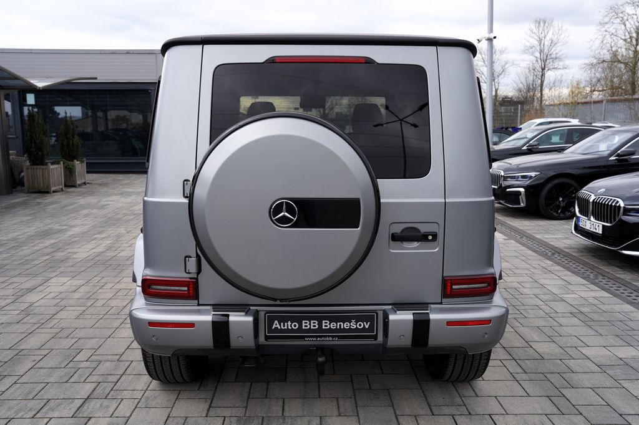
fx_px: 550
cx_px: 320
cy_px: 212
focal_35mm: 31
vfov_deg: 42.3
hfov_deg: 60.3
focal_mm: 31
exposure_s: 1/160
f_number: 5.6
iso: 100
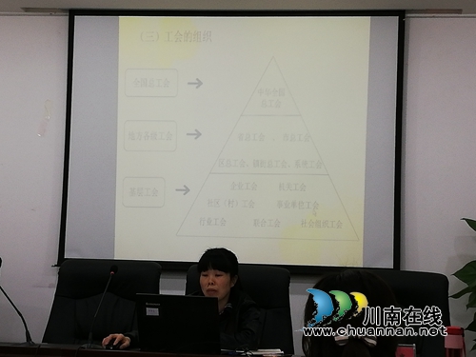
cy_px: 178
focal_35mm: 80
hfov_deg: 24.4
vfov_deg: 18.4
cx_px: 238
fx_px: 1100
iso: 160
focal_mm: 3.81
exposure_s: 1/50
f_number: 2.2
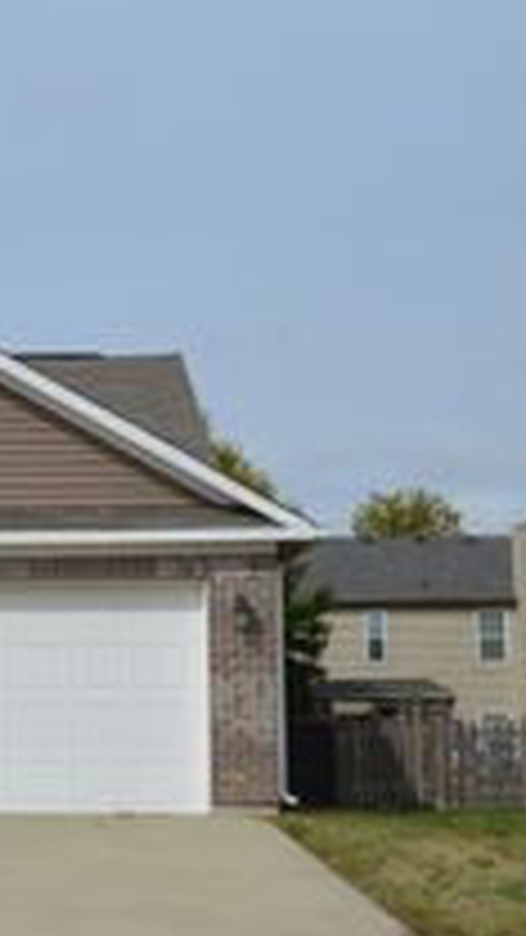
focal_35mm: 83
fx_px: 2058
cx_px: -216
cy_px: 567
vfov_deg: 25.5
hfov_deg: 13.8
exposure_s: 1/400
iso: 100
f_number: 10
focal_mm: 22
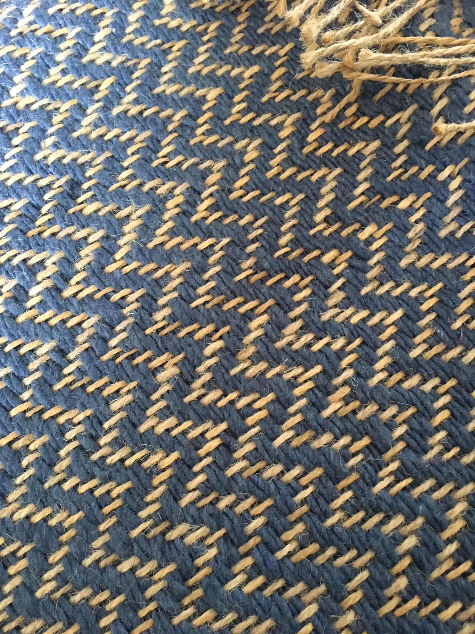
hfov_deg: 48.2
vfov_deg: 61.7
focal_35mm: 29
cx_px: 238
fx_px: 531
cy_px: 317
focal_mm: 4.15
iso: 250
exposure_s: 1/17
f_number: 2.2
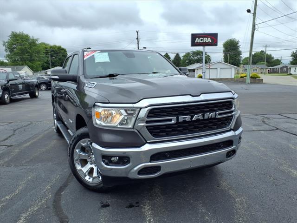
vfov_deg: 51.4
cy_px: 112
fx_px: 232
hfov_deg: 65.3
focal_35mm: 27
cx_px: 148
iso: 40
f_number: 1.9
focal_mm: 3.58
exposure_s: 1/1250
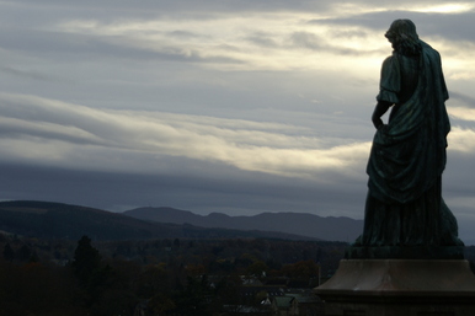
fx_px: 2123
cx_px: 233
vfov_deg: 8.5
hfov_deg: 12.8
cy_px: 161
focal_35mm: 161
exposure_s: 1/320
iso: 100
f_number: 6.3
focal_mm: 90
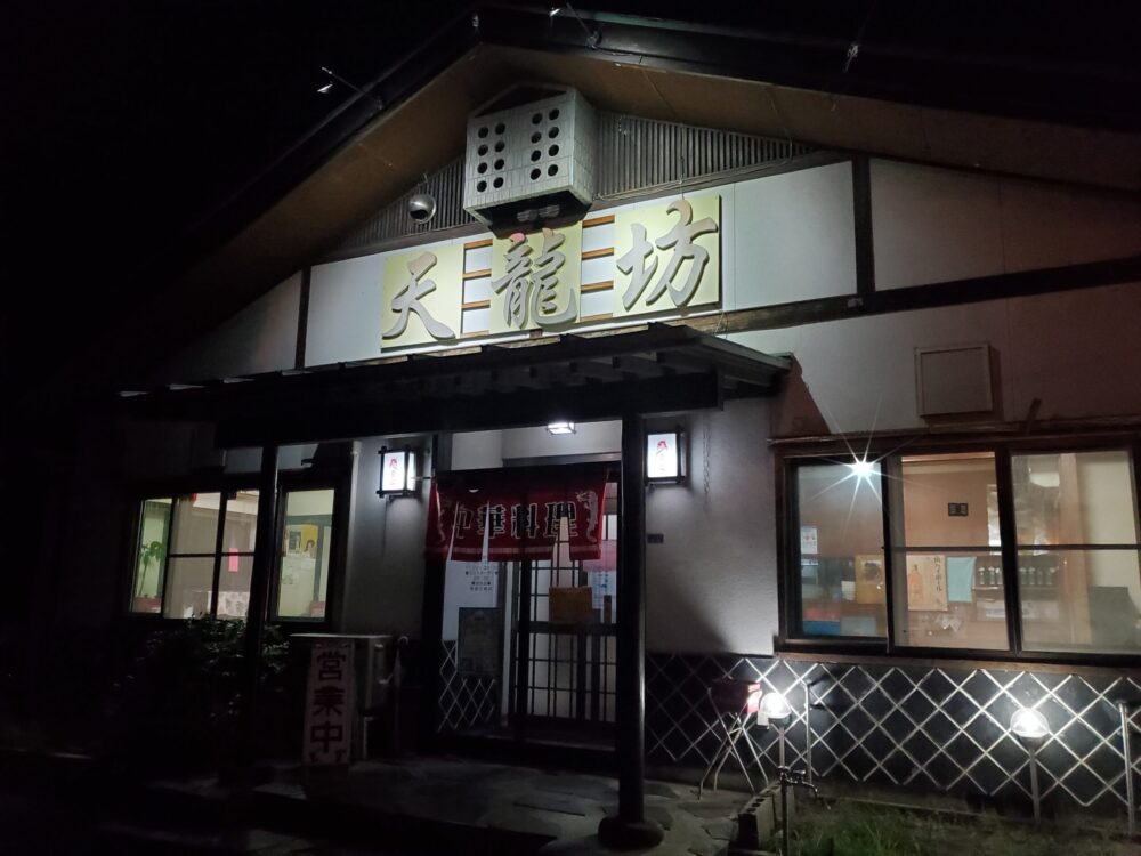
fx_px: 857
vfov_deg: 53.1
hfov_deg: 67.3
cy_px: 428
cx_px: 570
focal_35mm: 26
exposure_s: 1/100
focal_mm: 4.3
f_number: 1.5
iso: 640
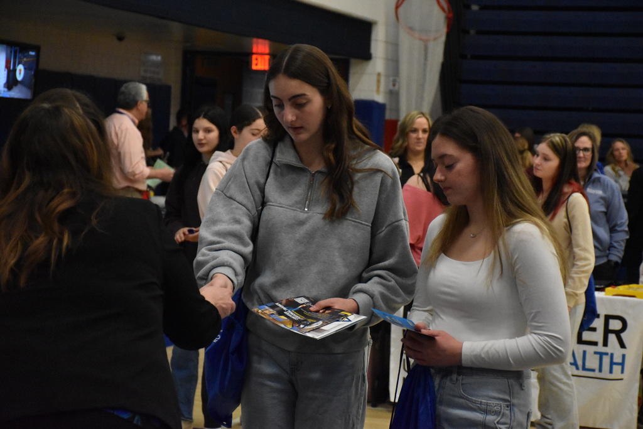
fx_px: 1768
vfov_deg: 13.8
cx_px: 322
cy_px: 214
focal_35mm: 99
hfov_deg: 20.6
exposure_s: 1/320
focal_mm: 66
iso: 6400
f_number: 5
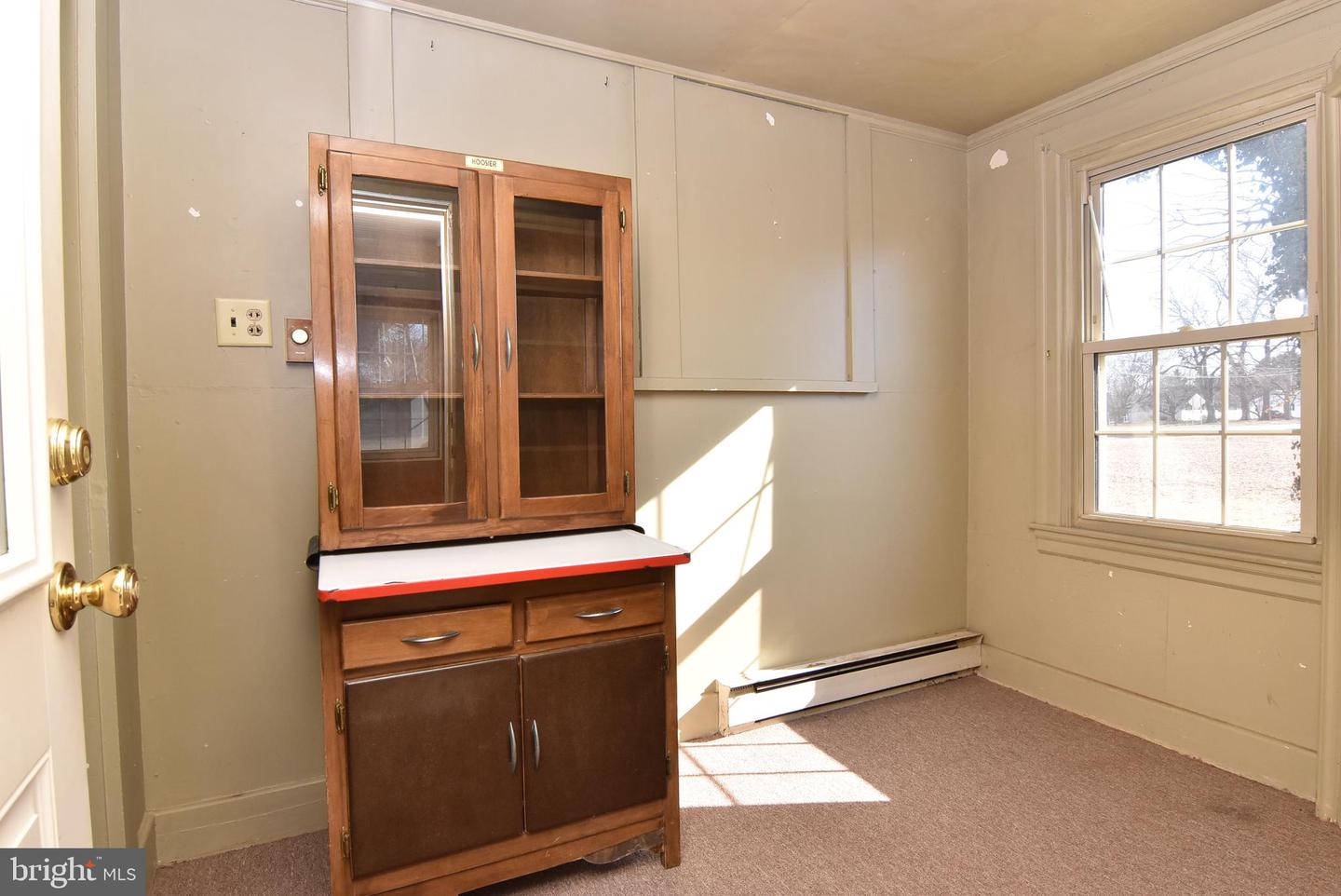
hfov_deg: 90.0
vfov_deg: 67.5
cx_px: 670
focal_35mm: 18
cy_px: 448
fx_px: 671
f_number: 11
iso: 800
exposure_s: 1/125
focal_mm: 12
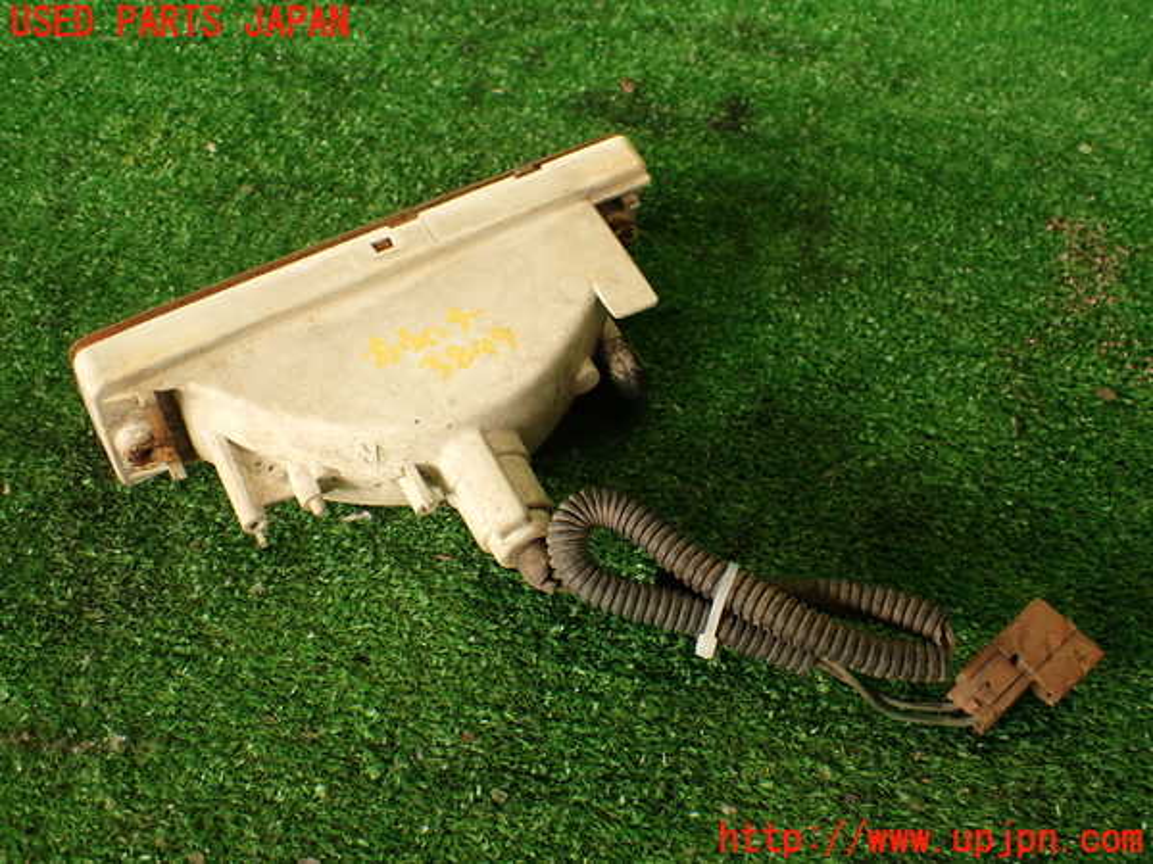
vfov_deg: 44.2
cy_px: 432
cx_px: 576
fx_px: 1066
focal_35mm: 32
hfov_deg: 56.8
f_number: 2.4
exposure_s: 1/60
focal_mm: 5.79
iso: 160
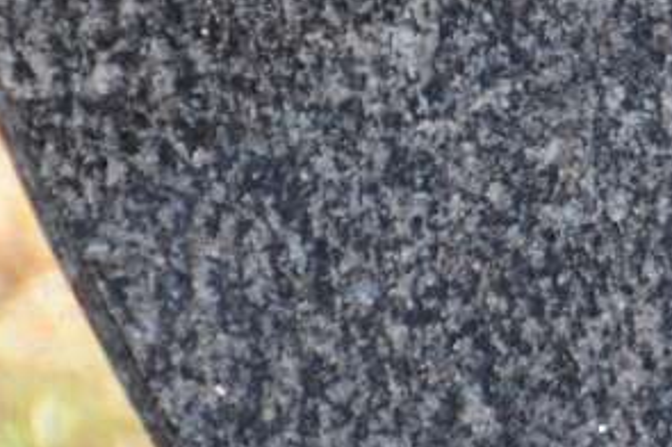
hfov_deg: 1.6
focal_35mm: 1307
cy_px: -912
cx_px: 2057
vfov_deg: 1.0
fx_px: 24370
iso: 320
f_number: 7.1
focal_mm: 120
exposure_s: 1/250
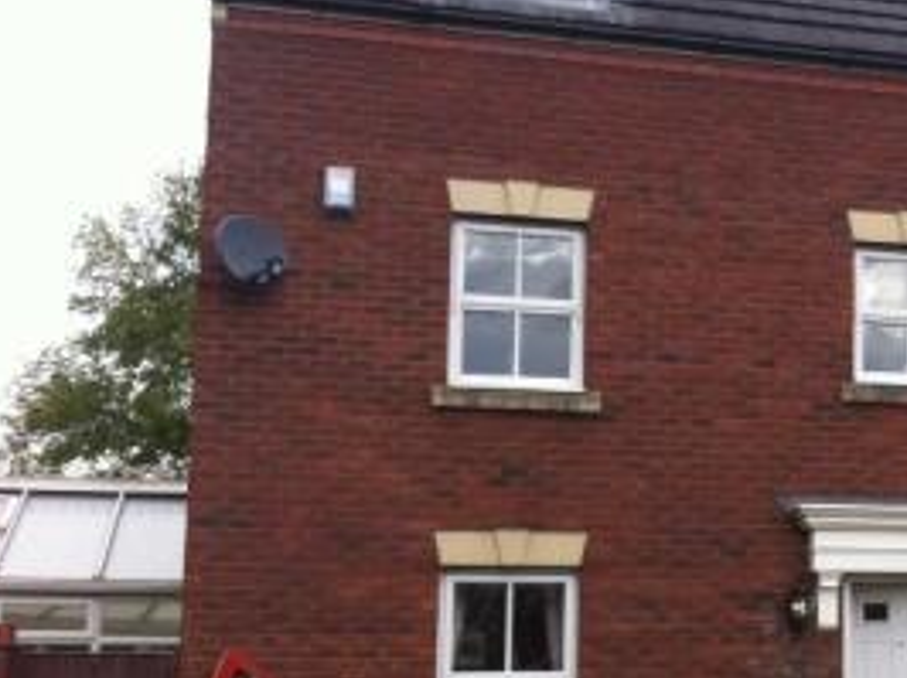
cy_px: 400
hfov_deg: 24.0
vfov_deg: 19.1
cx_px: 953
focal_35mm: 77
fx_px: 2016
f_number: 2.8
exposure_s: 1/382
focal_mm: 3.85
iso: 80
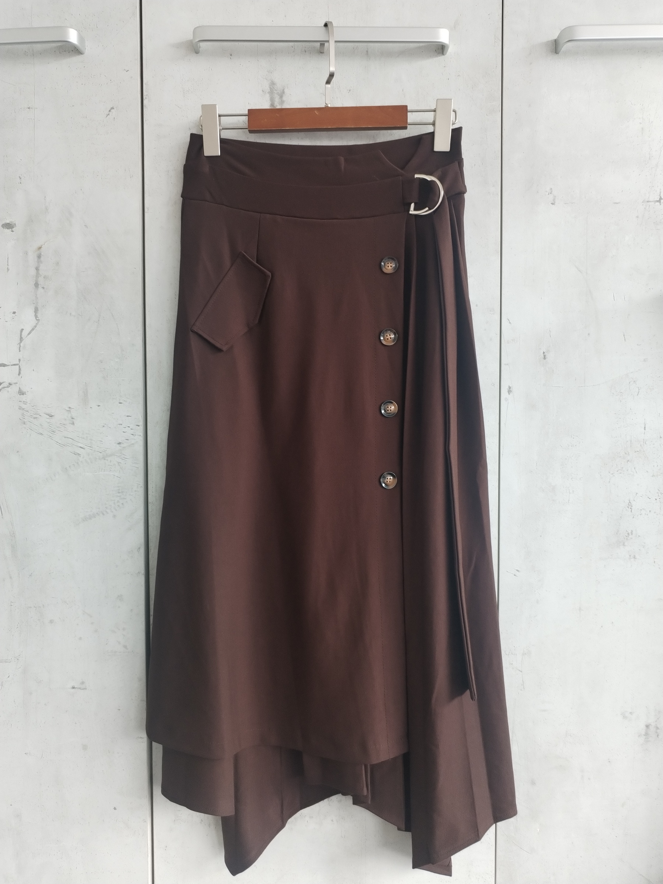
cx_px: 332
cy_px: 442
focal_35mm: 29
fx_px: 741
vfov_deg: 61.7
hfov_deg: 48.2
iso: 252
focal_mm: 4.75
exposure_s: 1/50
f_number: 1.8
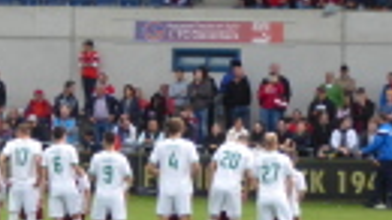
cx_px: -160
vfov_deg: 3.3
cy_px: 69
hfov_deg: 5.8
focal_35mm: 371
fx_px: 3855
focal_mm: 17.5
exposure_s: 1/60
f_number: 5
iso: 100
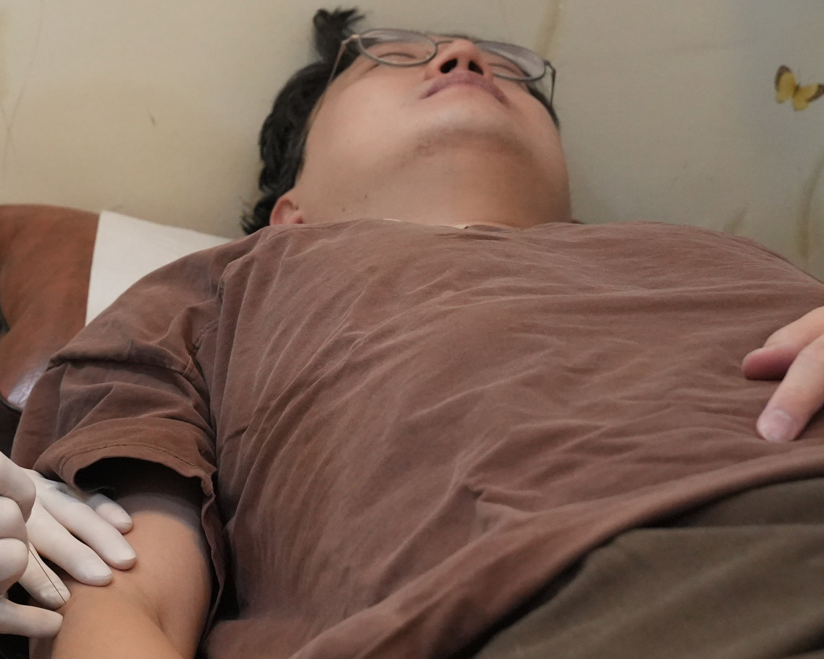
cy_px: 203
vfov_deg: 16.3
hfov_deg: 19.9
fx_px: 2292
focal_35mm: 94
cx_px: 29
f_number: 4.5
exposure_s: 1/125
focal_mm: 35
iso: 5000
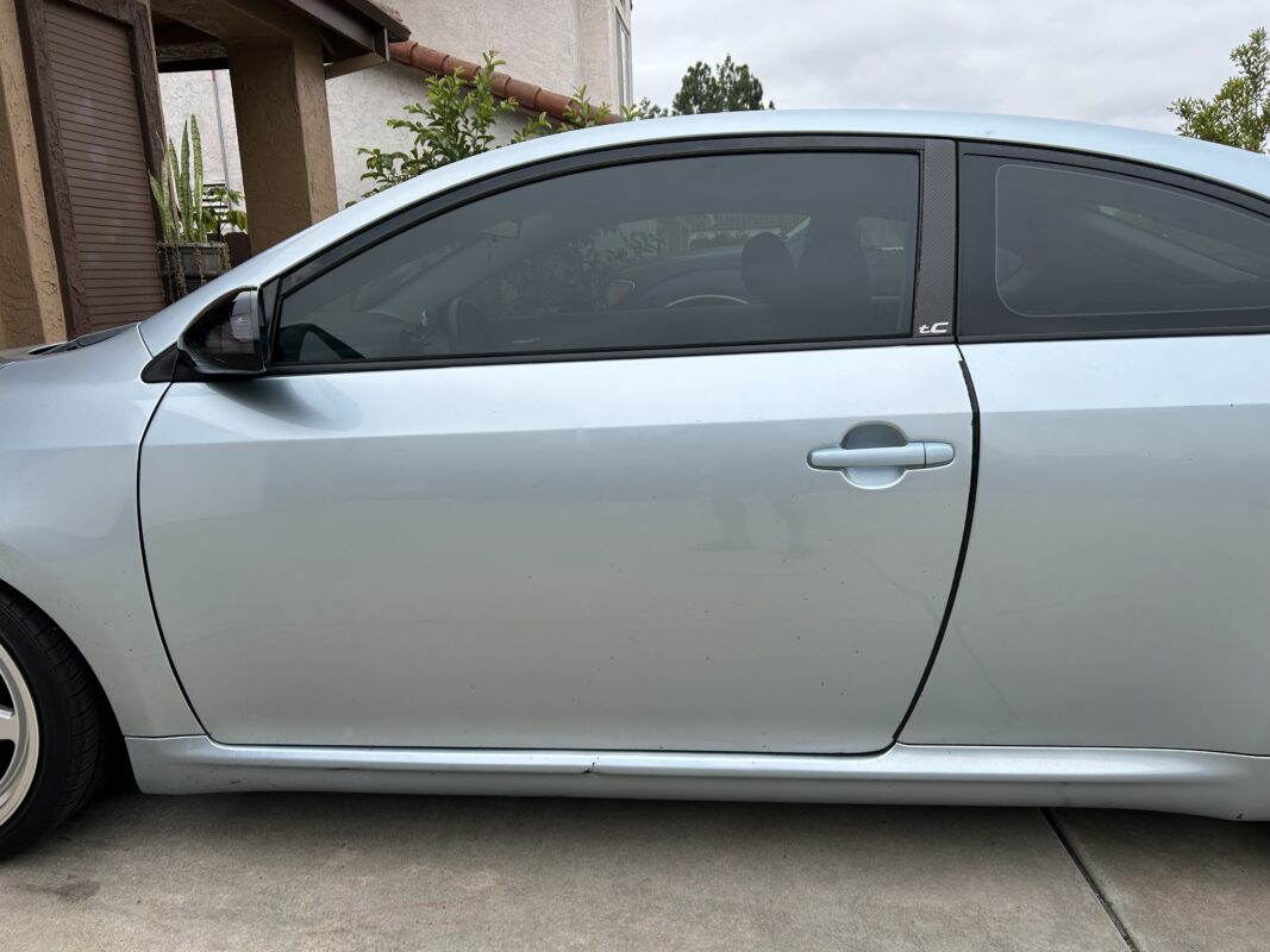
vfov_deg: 53.1
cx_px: 635
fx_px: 954
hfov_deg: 67.3
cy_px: 476
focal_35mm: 26
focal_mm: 5.7
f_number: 1.5
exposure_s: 1/1597
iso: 50
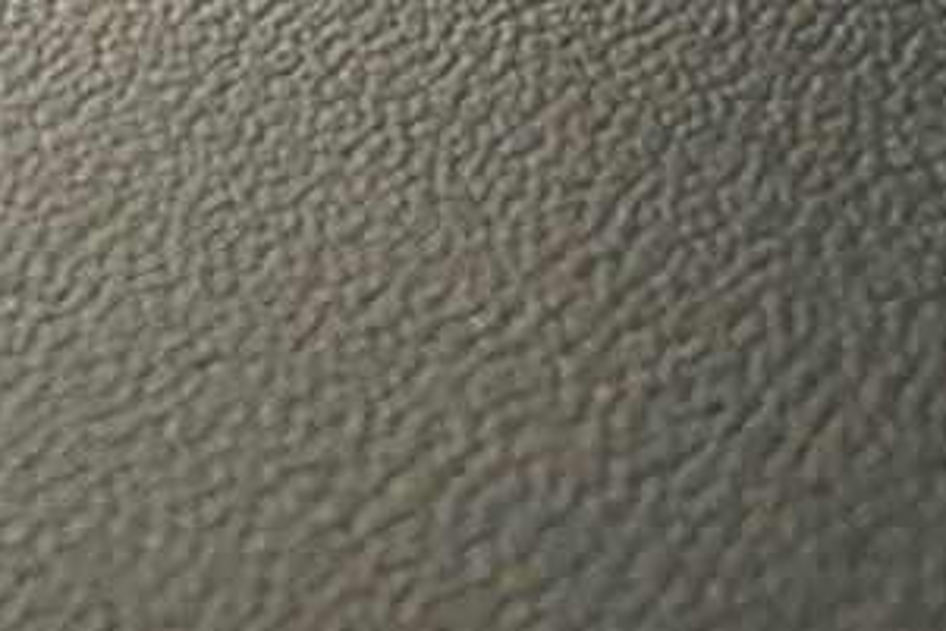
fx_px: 2419
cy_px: -452
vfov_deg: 13.5
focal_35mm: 92
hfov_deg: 20.8
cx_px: -163
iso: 500
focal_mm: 4.2
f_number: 1.6
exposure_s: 1/30
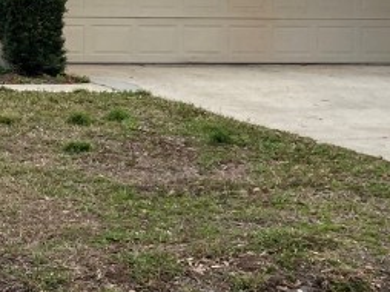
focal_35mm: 113
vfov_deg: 12.8
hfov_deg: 15.5
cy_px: -37
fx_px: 1272
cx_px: -258
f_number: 1.8
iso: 20
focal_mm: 3.99
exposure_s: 1/1656
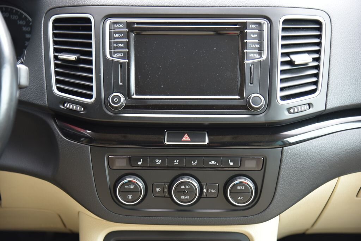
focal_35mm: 70
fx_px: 702
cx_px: 180
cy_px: 120
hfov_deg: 28.8
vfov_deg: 19.5
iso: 500
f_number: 4
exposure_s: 1/10
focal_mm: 70
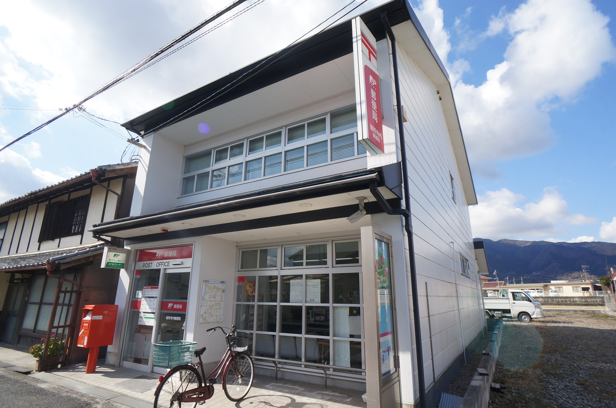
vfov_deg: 53.0
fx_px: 410
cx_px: 308
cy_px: 204
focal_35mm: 24
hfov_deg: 73.8
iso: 100
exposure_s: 1/100
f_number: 9
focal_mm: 16
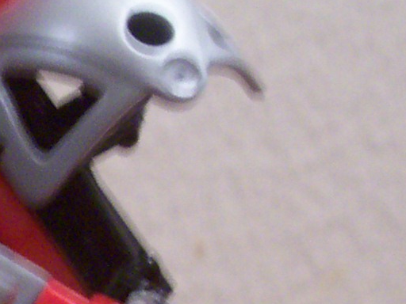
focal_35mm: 153
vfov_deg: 9.6
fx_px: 1794
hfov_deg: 12.4
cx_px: -147
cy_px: 375
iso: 160
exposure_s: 1/8
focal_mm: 5.6
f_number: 2.7
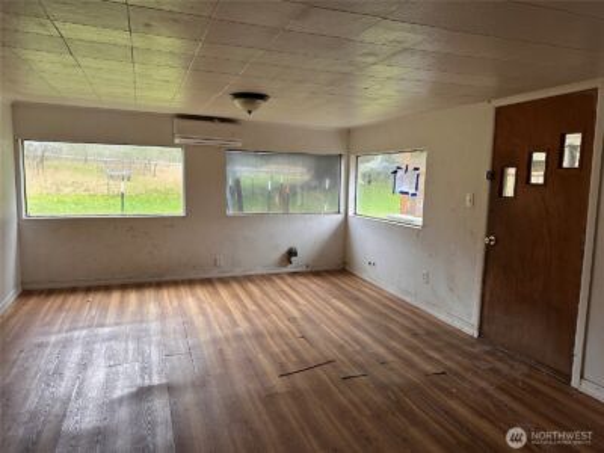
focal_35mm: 24
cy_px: 226
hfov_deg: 71.6
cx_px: 302
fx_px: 419
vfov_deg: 56.8
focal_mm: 6.86
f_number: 1.78
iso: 250
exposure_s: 1/73
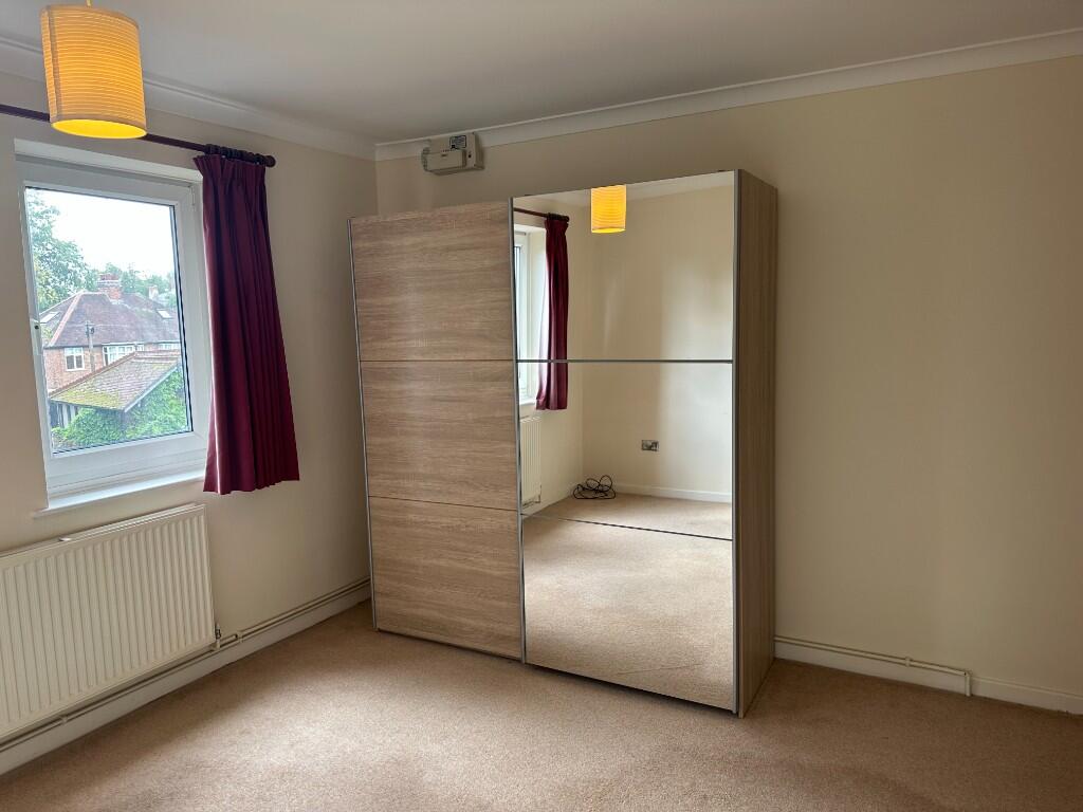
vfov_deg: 56.8
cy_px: 406
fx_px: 751
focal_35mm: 24
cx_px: 542
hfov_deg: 71.6
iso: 80
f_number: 1.78
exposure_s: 1/100
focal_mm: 6.86
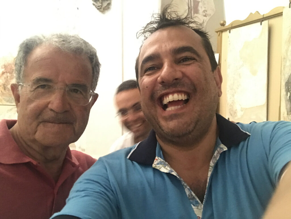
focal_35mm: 32
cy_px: 110
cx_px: 146
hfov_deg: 56.8
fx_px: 269
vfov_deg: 44.2
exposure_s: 1/17
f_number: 2.2
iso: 400
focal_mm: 2.87
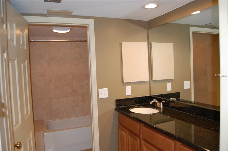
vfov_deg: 47.8
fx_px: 171
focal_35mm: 27
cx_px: 114
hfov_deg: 67.4
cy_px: 76
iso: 400
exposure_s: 1/60
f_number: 3.5
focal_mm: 18
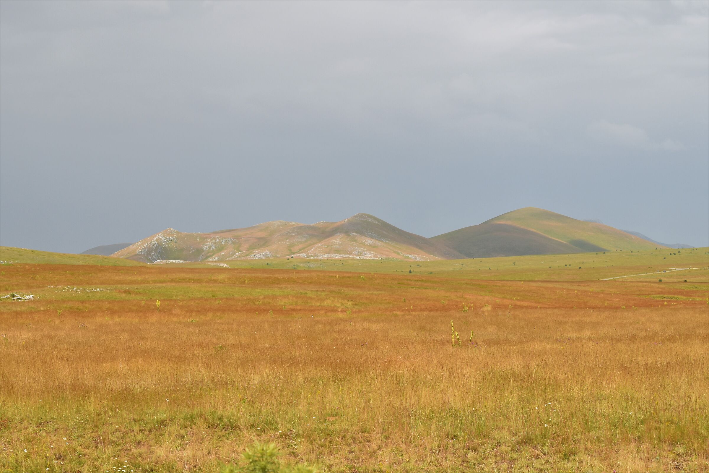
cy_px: 236
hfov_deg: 19.5
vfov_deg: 13.0
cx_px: 354
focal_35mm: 105
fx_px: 2068
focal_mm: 70
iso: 400
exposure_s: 1/1000
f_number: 8
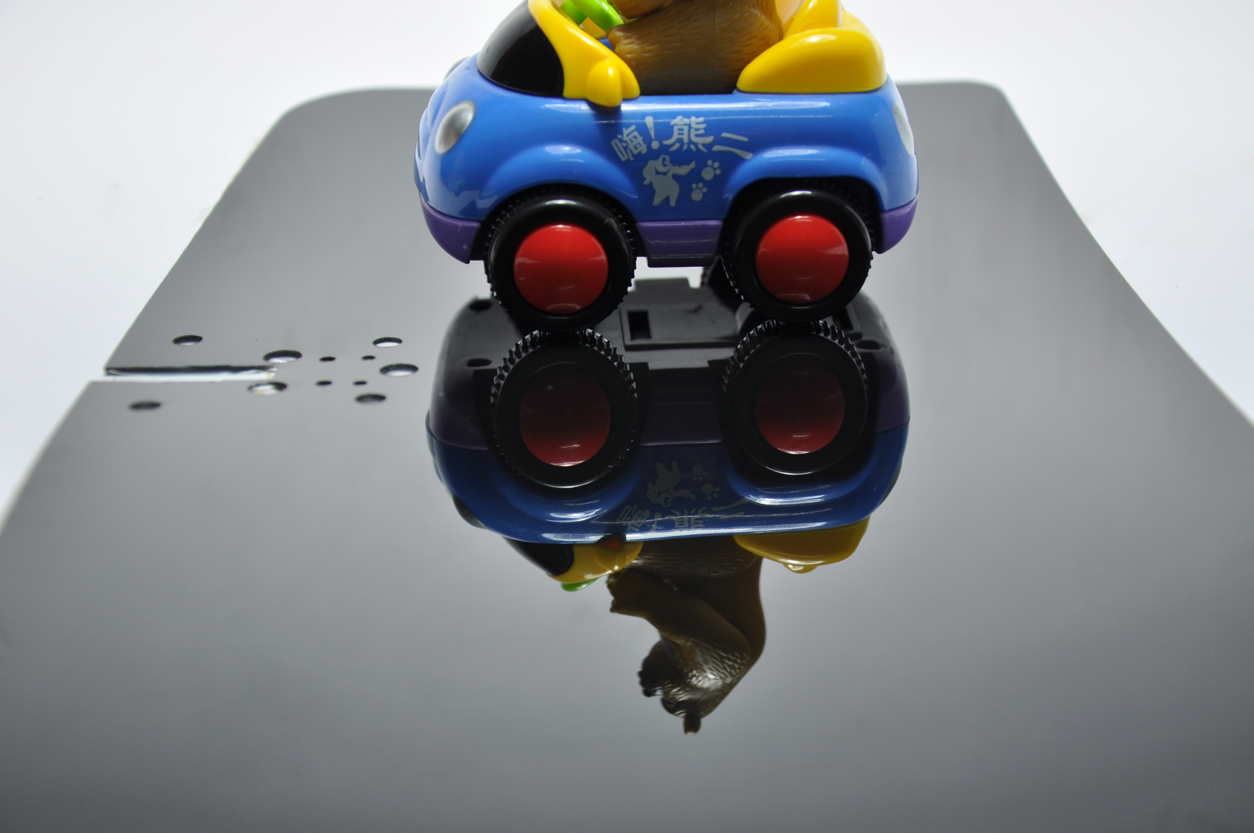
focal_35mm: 60
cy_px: 416
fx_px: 2087
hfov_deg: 33.4
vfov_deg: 22.6
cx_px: 627
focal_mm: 40
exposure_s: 1/20
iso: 200
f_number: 4.5
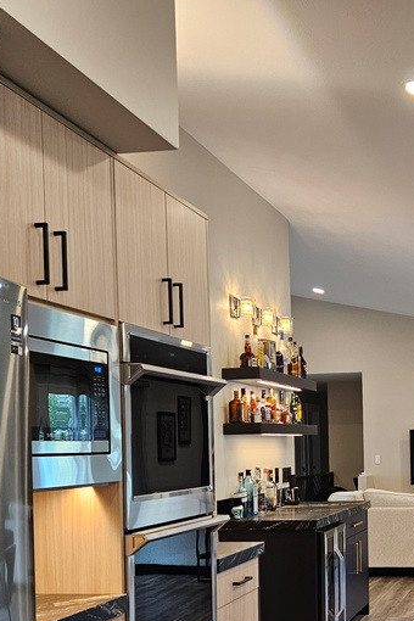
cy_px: 458
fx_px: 828
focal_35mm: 48
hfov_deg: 26.3
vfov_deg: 40.1
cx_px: 431
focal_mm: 5.4
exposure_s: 1/120
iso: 200
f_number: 1.8
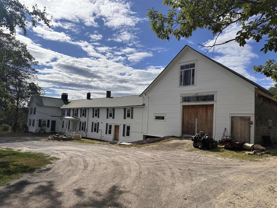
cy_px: 104
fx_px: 200
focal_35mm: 25
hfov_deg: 69.4
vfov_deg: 54.9
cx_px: 144
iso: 80
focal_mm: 6.86
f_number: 1.78
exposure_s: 1/12048
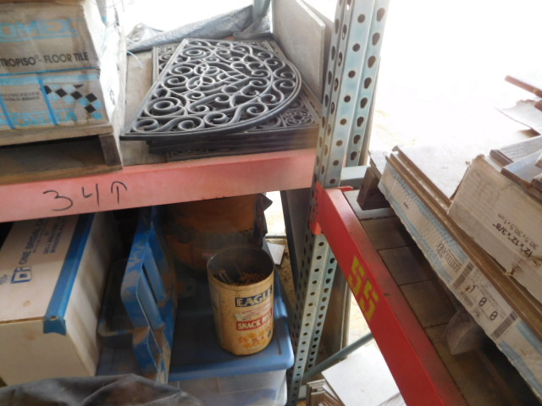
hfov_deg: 69.4
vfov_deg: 54.9
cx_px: 271
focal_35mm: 25
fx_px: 391
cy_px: 203
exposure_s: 1/50
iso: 125
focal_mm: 4.5
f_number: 3.4
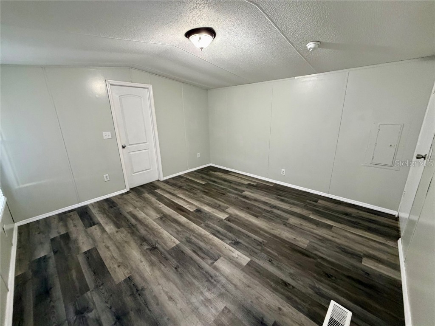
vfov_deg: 85.7
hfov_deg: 102.1
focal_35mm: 14
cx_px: 218
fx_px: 176
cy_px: 163
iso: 500
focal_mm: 2.22
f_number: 2.2
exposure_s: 1/60
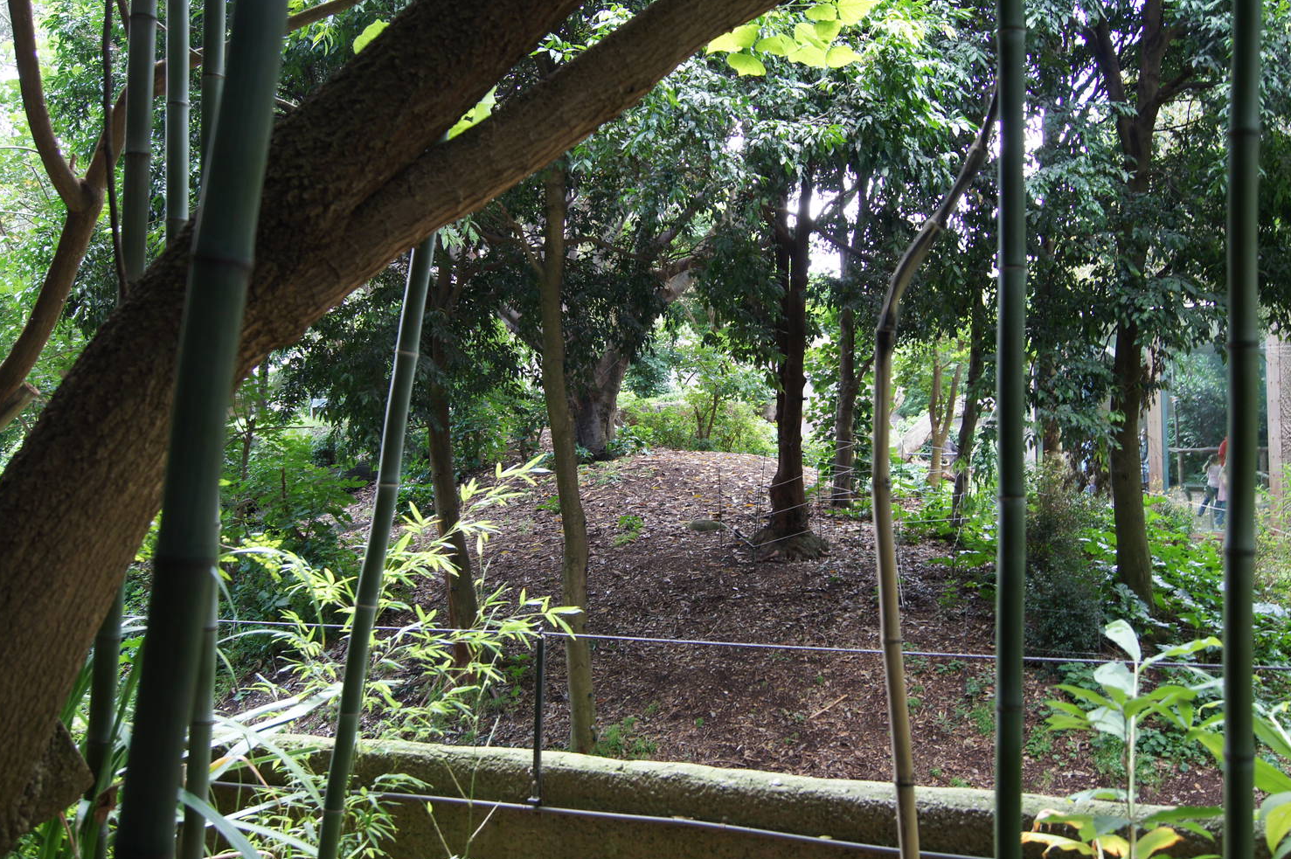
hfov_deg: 49.6
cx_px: 677
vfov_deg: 34.2
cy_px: 400
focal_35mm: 39
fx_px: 1398
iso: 200
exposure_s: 1/40
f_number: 4
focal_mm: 24
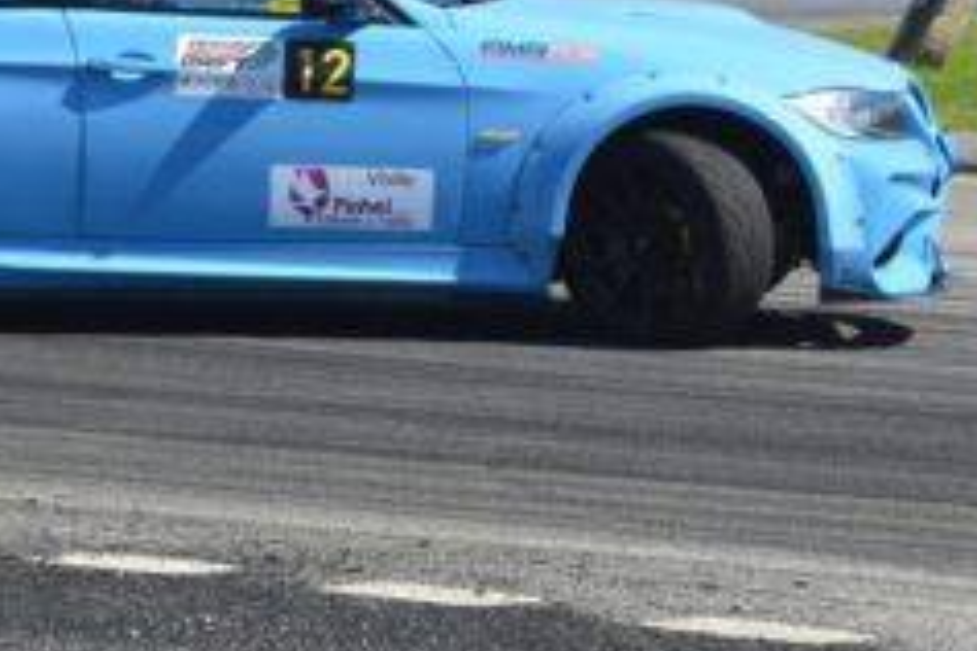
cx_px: -49
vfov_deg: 4.8
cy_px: -313
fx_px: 7645
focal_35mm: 282
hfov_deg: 7.3
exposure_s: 1/1600
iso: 400
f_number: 6.3
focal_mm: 55
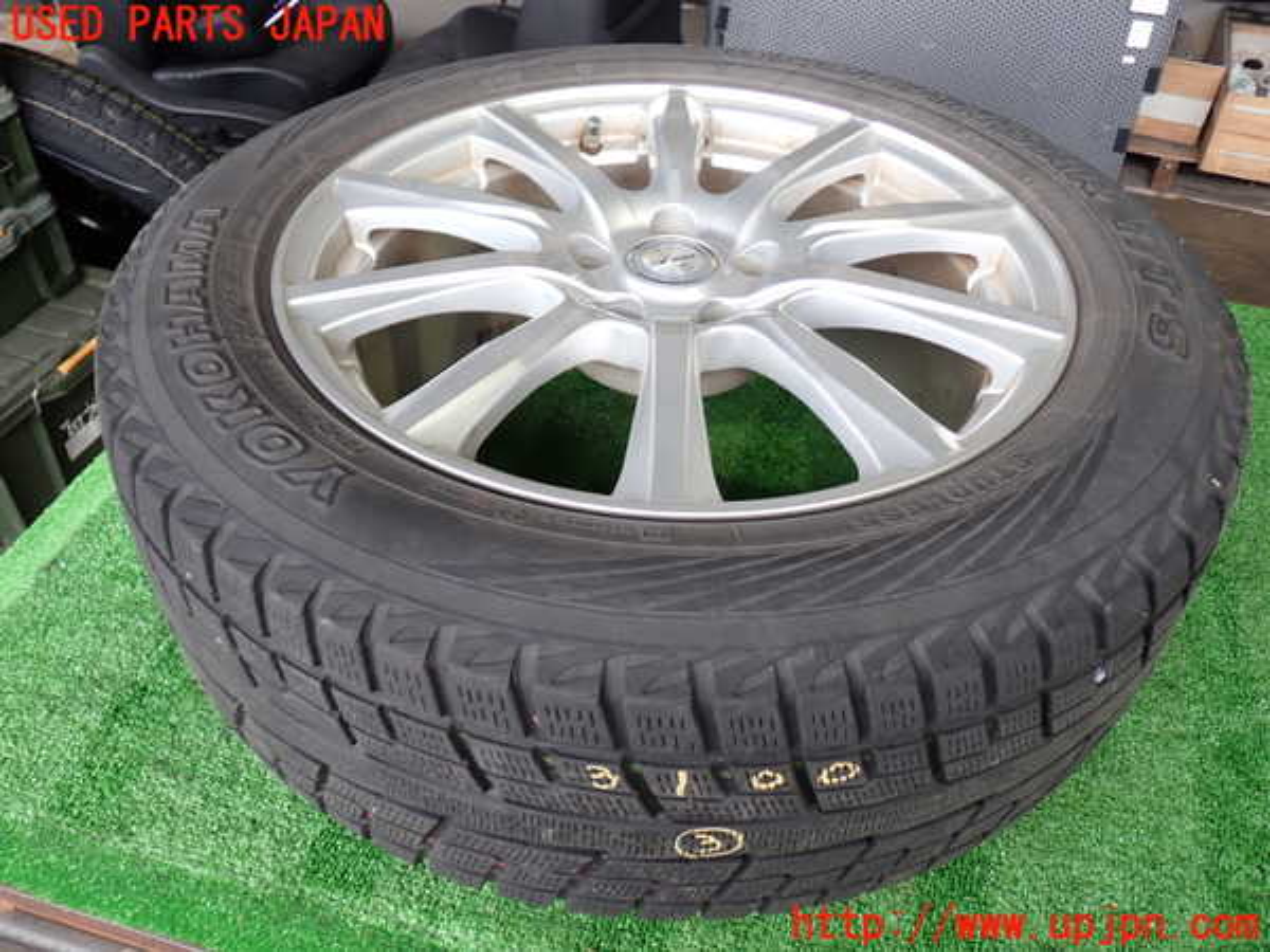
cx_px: 635
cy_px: 476
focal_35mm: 30
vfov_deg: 46.8
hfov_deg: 60.0
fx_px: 1101
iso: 125
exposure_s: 1/60
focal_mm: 5.4
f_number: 2.3
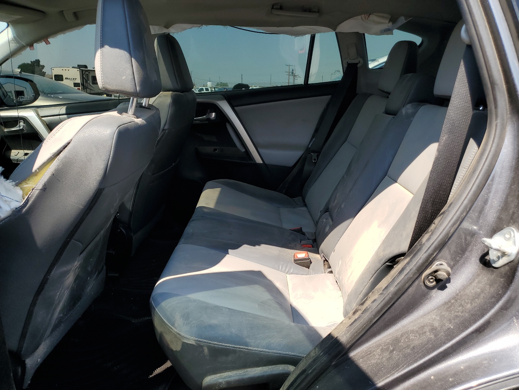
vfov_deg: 53.1
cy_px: 195
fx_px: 390
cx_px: 260
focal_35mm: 26
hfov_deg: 67.3
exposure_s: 1/1111
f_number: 1.5
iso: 50
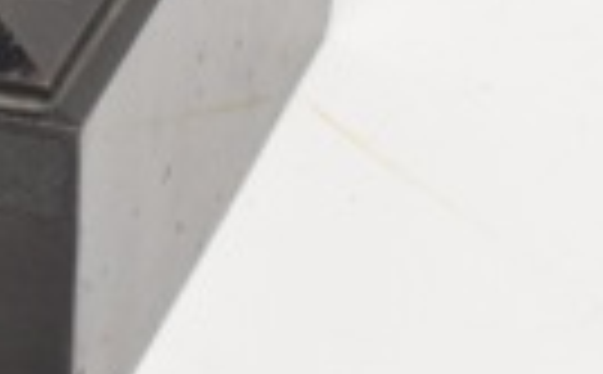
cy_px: -547
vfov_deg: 2.1
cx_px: -958
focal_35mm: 630
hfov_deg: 3.3
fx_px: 10324
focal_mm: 55
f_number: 5.6
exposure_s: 1/100
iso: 800
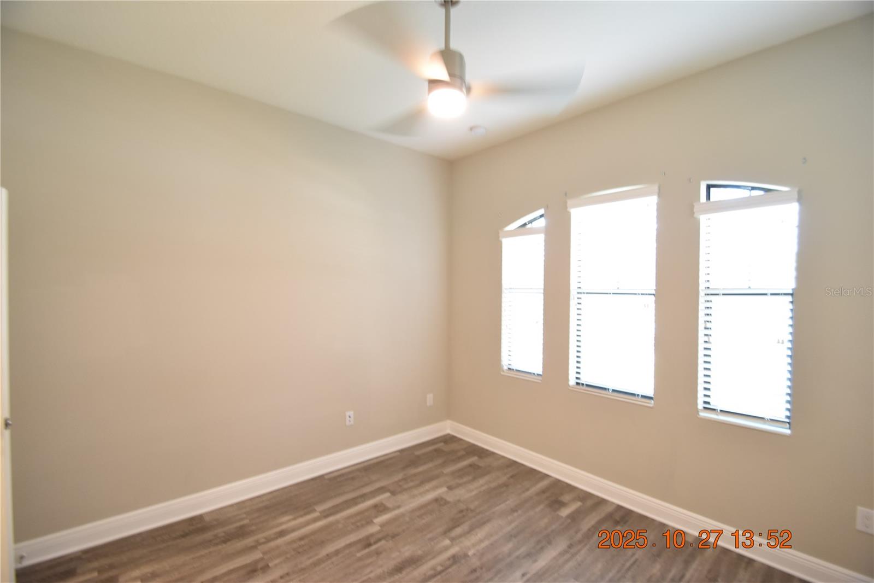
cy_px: 292
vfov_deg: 77.3
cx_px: 437
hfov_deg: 100.4
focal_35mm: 15
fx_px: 364
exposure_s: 1/20
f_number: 3.5
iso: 800
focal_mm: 10
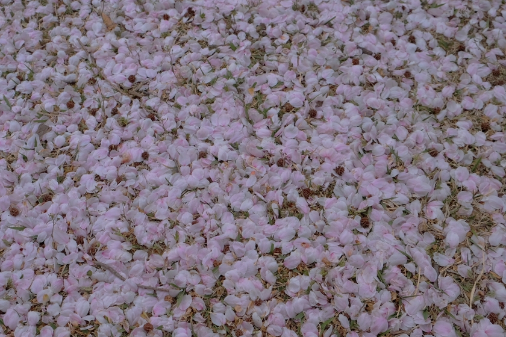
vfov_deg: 34.2
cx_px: 219
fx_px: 548
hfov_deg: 49.4
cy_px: 163
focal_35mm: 39
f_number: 7.1
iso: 200
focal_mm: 21.4
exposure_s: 1/480
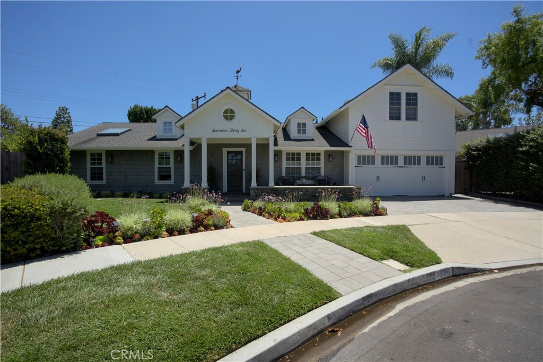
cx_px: 272
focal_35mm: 16
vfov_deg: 73.7
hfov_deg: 96.8
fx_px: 241
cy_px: 181
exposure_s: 1/160
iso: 100
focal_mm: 16
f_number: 10
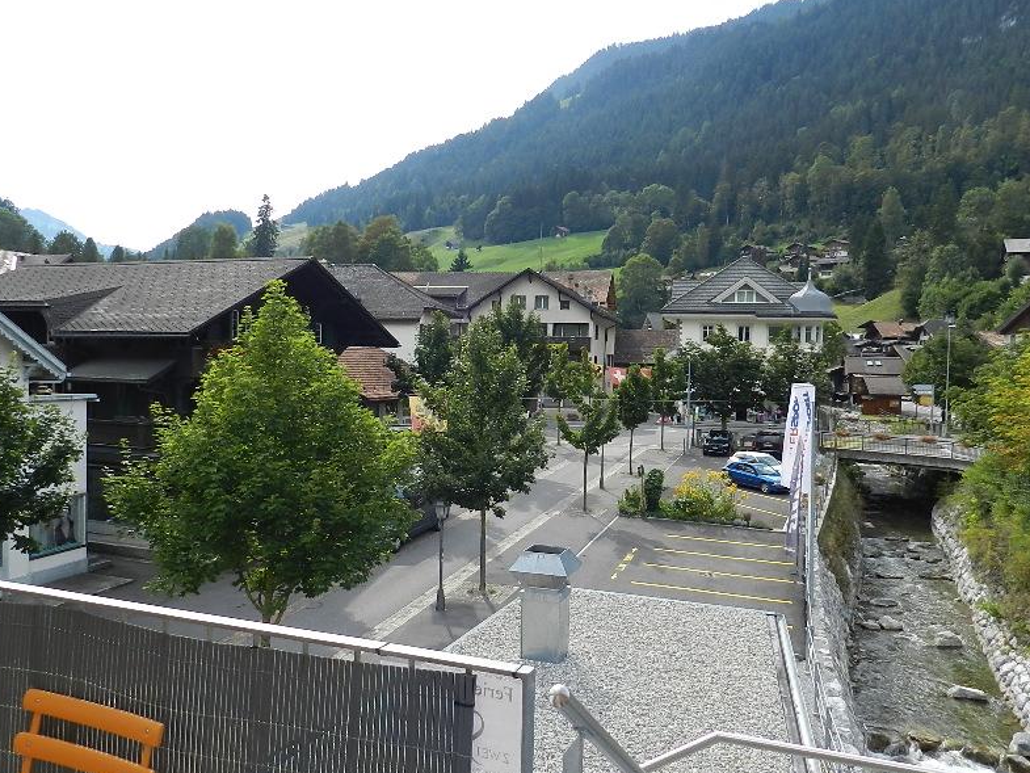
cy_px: 394
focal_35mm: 30
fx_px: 893
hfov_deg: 59.9
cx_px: 484
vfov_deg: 46.8
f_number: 3.4
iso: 160
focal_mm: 4
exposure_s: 1/800
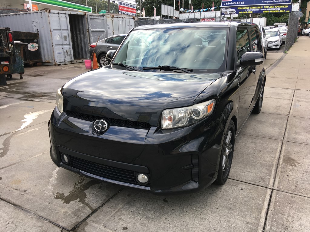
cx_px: 155
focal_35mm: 29
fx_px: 260
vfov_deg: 48.2
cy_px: 116
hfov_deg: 61.7
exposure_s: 1/165
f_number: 2.2
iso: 25
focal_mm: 4.15
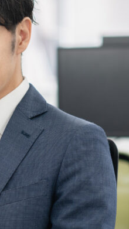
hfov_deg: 5.2
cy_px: 119
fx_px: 1417
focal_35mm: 233
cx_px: -84
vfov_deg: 9.3
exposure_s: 1/160
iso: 200
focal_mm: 85
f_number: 2.8
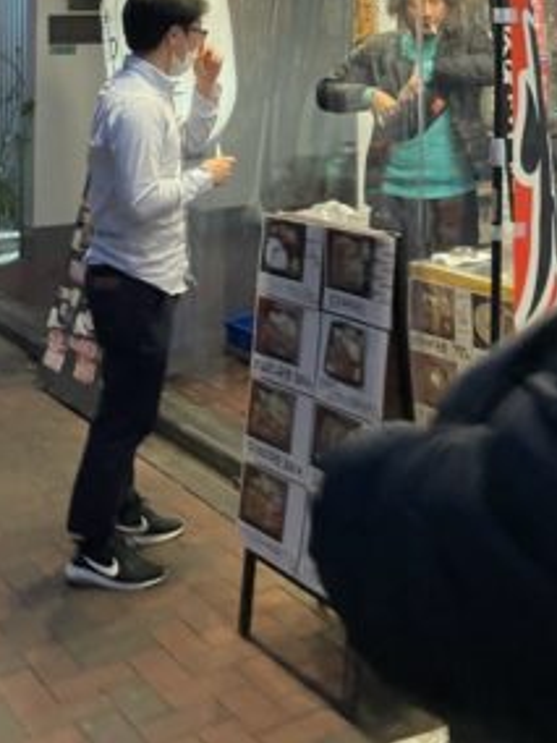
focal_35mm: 55
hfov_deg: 26.0
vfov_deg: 32.5
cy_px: 24
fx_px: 1180
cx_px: 452
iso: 160
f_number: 1.6
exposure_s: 1/50
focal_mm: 4.2
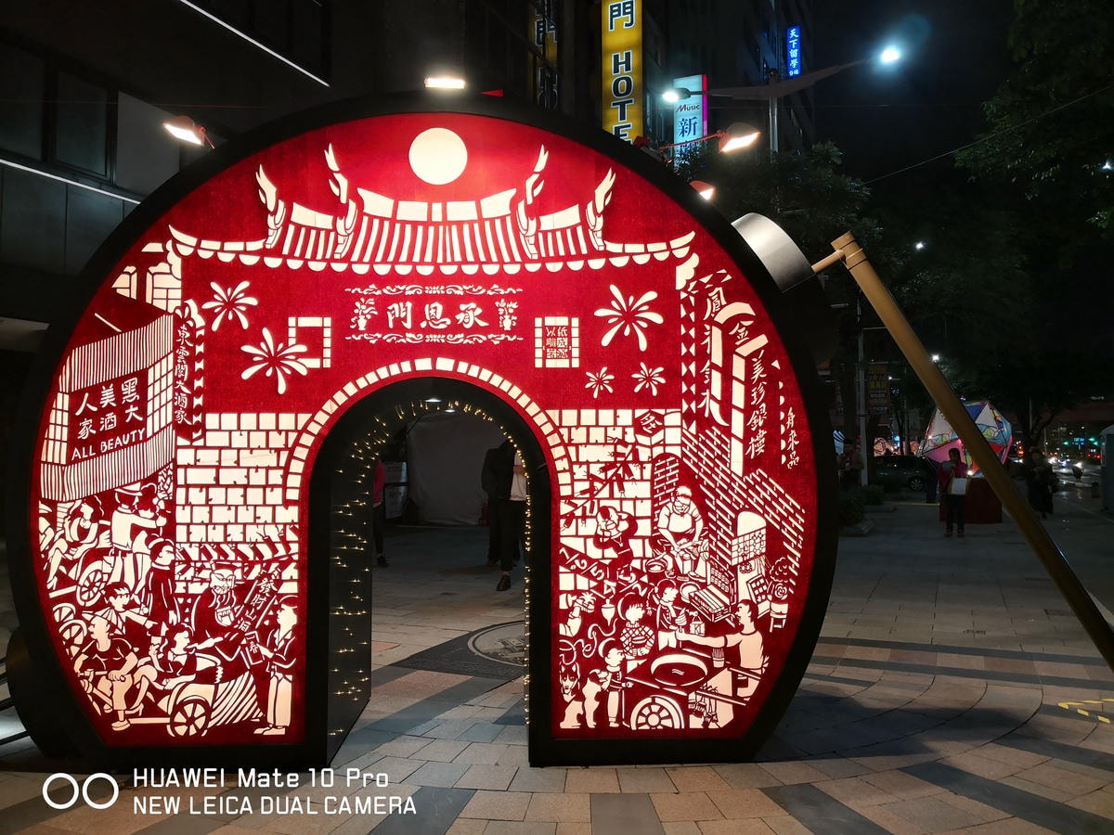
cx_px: 557
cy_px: 418
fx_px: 869
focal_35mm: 27
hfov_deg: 65.3
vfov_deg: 51.4
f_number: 1.6
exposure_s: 1/120
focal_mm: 3.95
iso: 100
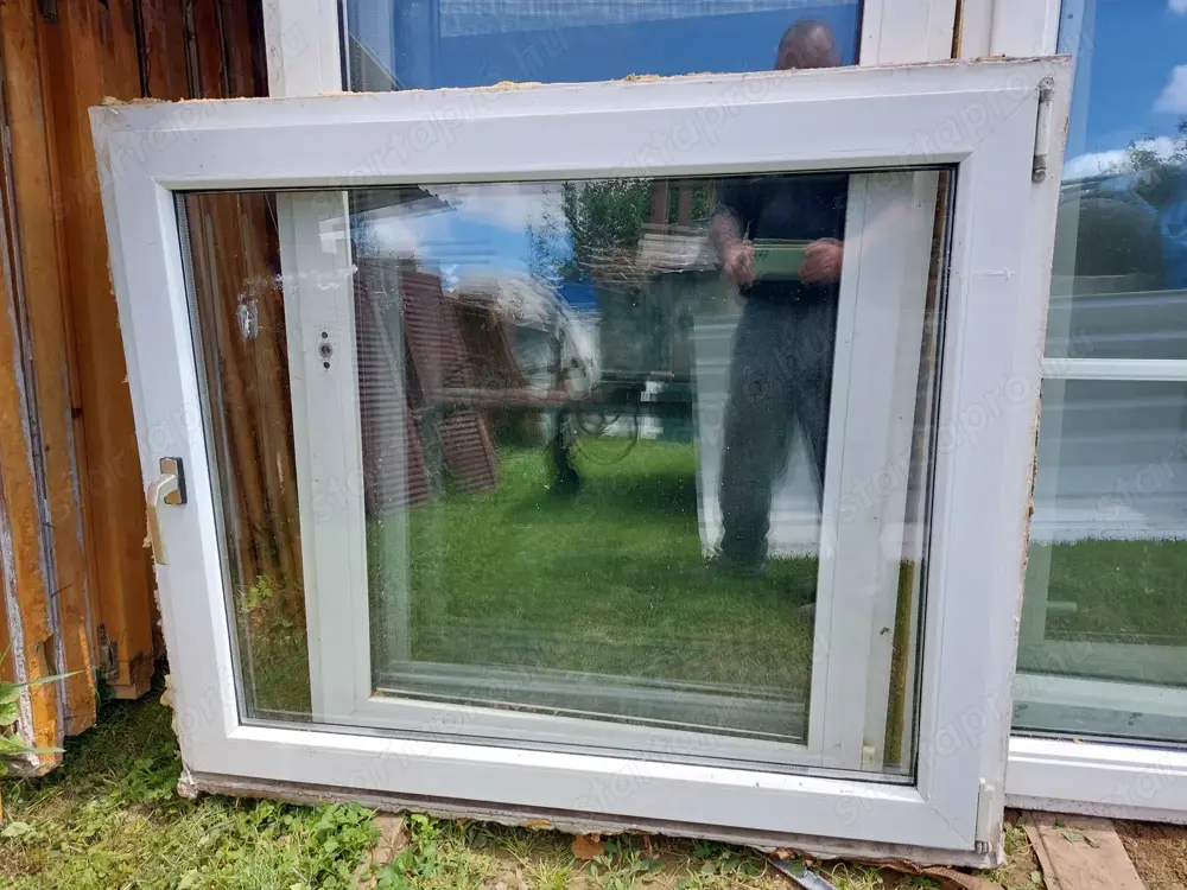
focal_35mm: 25
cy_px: 445
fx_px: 857
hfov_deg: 69.4
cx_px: 594
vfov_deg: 54.9
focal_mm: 5.23
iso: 25
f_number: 1.8
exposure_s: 1/369
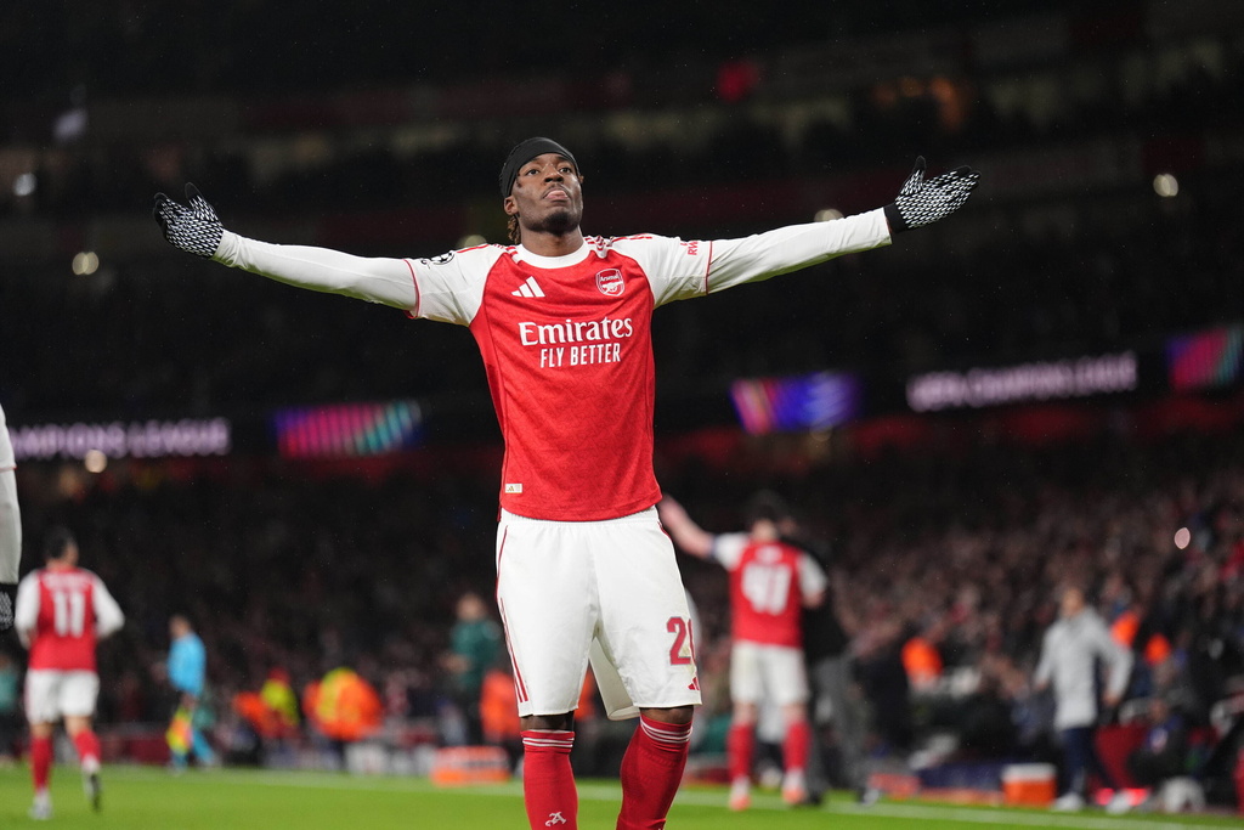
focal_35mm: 170
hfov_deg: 12.1
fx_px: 5875
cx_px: 622
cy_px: 415
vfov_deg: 8.1
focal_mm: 170
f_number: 2.8
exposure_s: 1/2000
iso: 3200
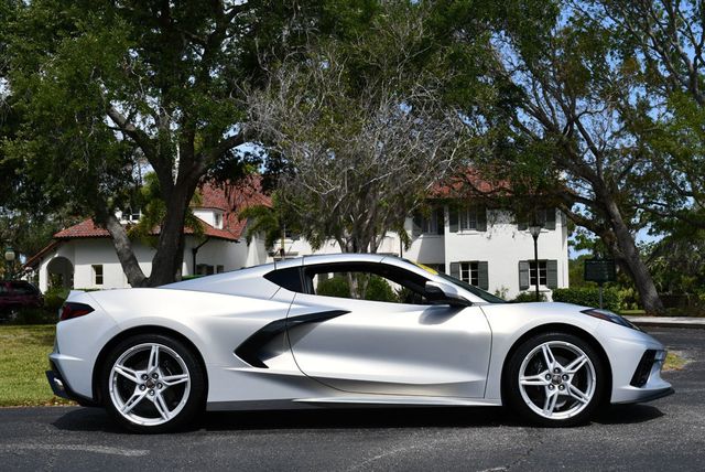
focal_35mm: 48
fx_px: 941
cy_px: 236
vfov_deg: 28.1
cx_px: 352
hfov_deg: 41.1
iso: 100
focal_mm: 24
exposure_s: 1/320
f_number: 9
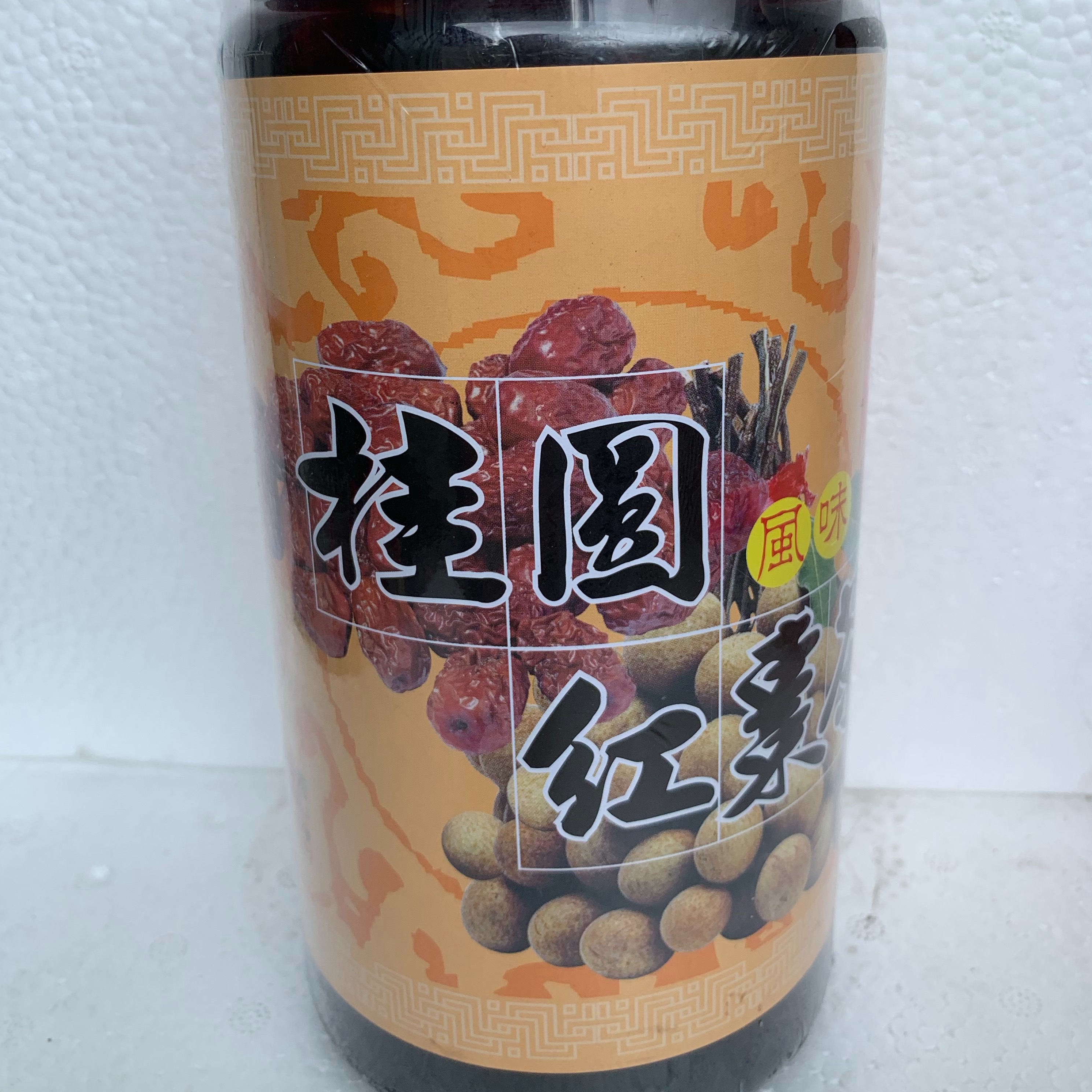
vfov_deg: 52.1
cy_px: 429
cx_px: 544
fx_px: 1106
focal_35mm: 31
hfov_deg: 52.5
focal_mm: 4.25
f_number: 1.8
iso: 25
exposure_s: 1/461
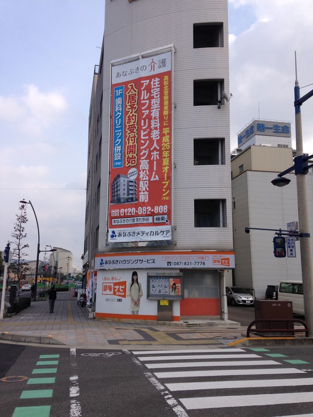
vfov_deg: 55.3
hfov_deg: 43.0
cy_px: 208
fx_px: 398
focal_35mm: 33
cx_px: 156
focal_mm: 4.12
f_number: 2.4
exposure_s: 1/1106
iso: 50
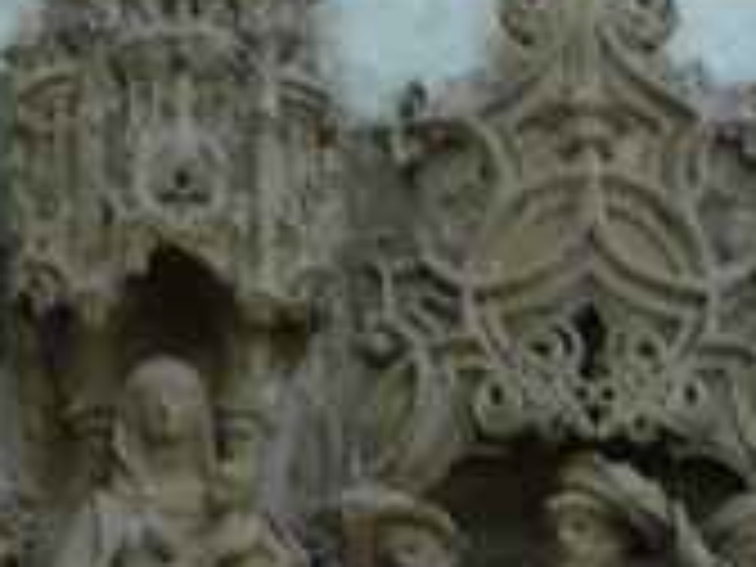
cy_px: 482
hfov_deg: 3.8
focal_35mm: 527
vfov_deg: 2.8
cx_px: 266
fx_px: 11509
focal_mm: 24.9
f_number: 3.6
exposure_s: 1/5
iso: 200
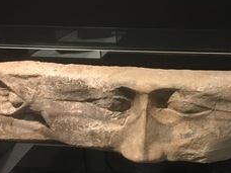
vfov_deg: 26.0
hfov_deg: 34.1
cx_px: 148
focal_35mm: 56
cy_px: 107
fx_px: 374
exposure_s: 1/25
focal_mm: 4.15
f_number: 2.2
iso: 200
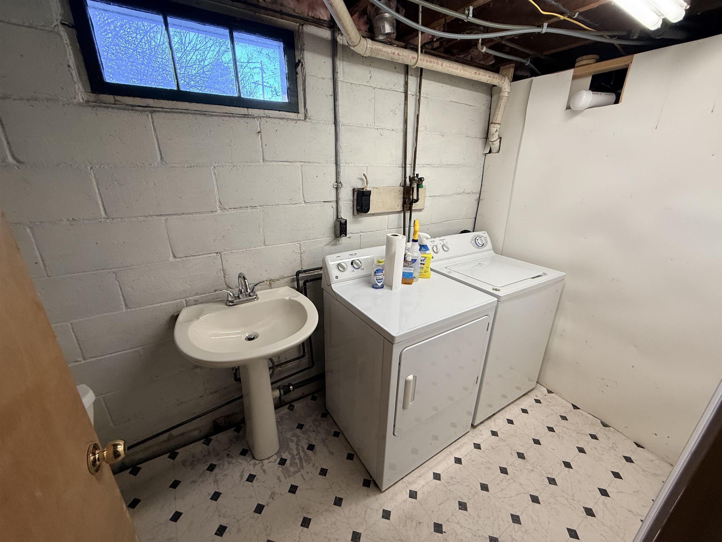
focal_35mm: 14
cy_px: 271
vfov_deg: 85.7
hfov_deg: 102.1
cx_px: 361
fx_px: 292
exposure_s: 1/120
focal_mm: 2.22
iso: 200
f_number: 2.2
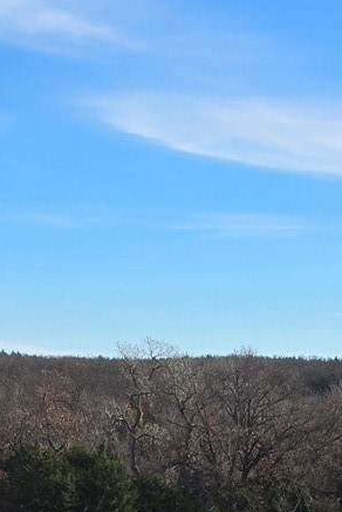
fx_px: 1494
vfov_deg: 17.7
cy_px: 732
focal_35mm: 105
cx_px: 53
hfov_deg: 13.0
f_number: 1.7
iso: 12
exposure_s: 1/820
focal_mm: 6.3
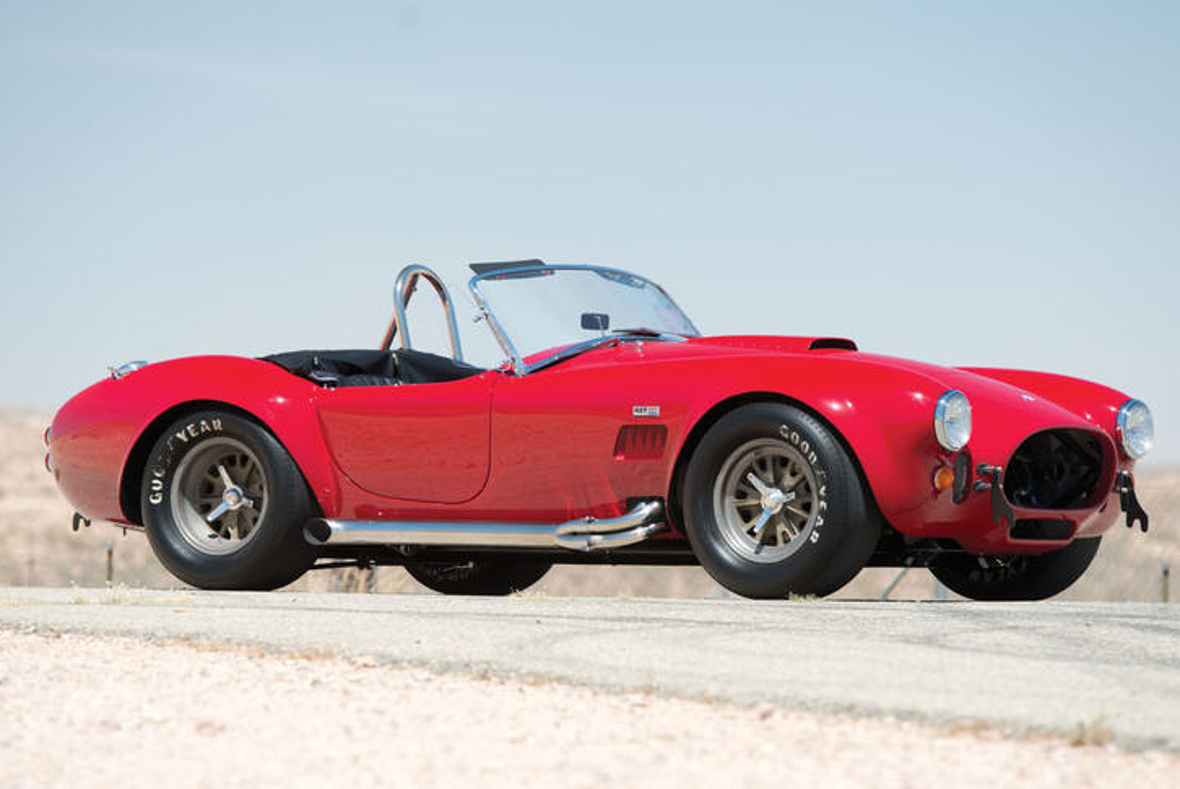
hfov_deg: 8.6
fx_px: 7805
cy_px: 412
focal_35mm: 238
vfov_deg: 5.8
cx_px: 574
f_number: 4.5
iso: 125
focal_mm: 180
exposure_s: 1/250
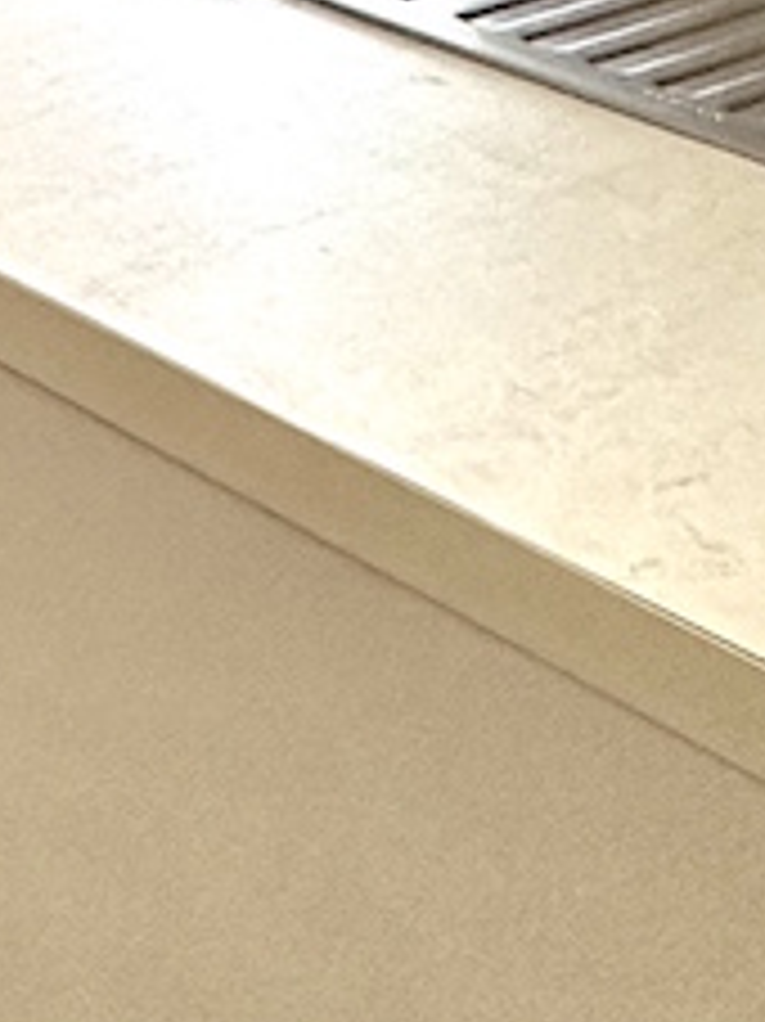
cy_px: -927
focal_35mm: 79
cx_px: -1287
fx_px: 2330
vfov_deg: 18.2
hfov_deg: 12.5
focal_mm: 2.22
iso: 125
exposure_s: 1/99
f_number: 2.2
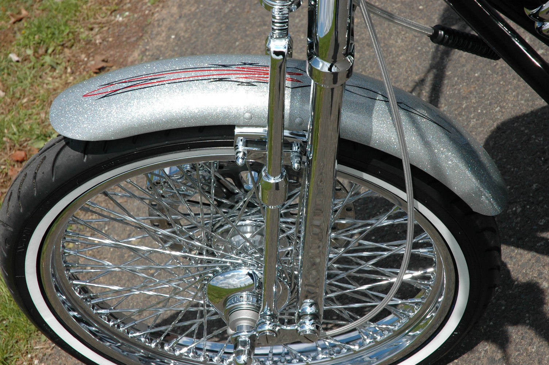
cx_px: 274
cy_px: 182
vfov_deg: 13.0
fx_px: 1600
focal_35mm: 105
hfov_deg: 19.5
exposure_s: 1/500
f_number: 11
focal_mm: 70
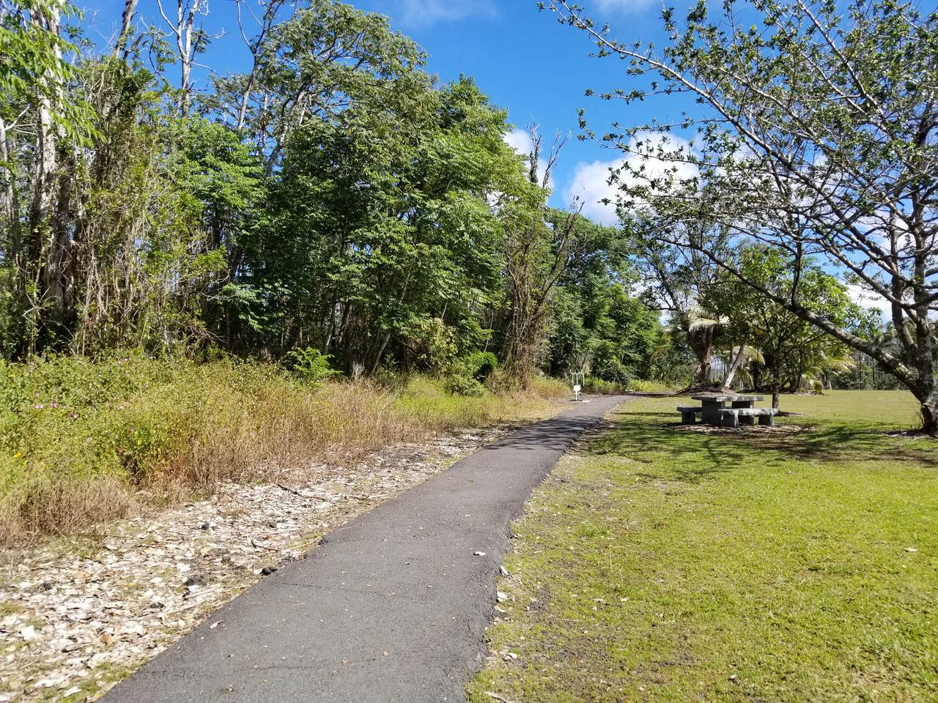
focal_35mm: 26
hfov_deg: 67.3
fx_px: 705
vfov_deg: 53.1
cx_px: 469
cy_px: 352
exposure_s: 1/1516
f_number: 1.7
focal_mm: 4.25
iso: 50
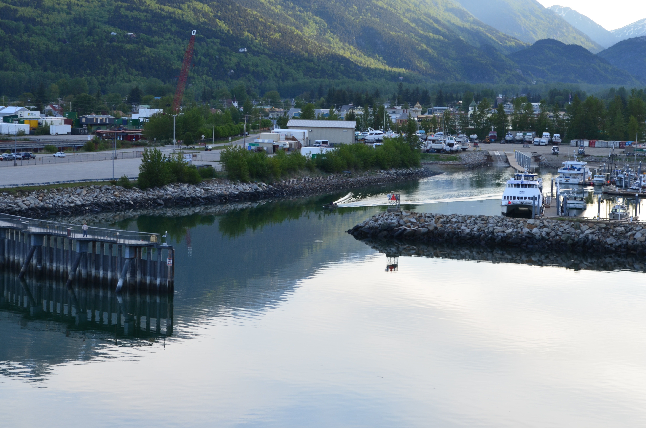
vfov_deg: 16.5
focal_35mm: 82
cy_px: 214
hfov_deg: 24.7
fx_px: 1477
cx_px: 323
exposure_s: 1/80
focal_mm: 55
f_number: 10
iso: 200
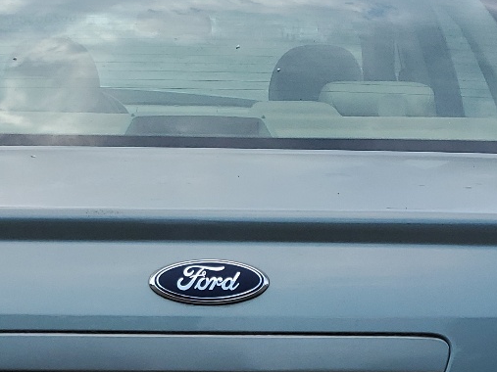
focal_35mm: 82
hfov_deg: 23.8
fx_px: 1177
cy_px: 389
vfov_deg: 17.5
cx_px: 204
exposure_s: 1/2500
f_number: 1.5
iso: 50
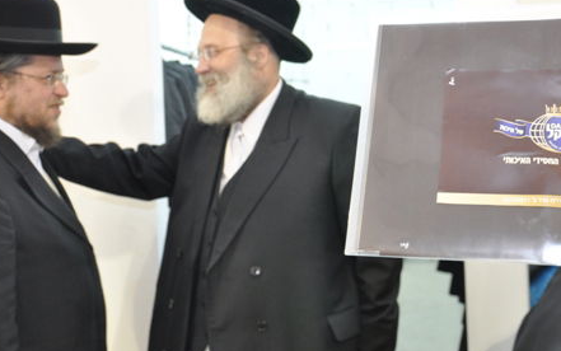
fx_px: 948
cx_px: 347
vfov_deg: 20.9
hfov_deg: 32.8
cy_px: 129
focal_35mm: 62
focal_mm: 28
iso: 640
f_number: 5.6
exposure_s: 1/60
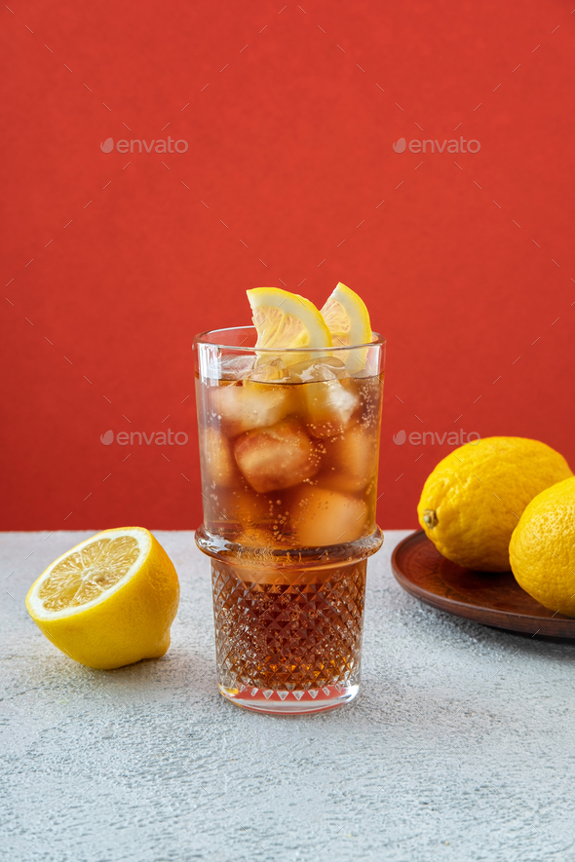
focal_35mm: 53
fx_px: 1270
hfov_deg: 25.5
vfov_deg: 37.5
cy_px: 431
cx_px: 288
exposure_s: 1/180
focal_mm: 35
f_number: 8
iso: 100
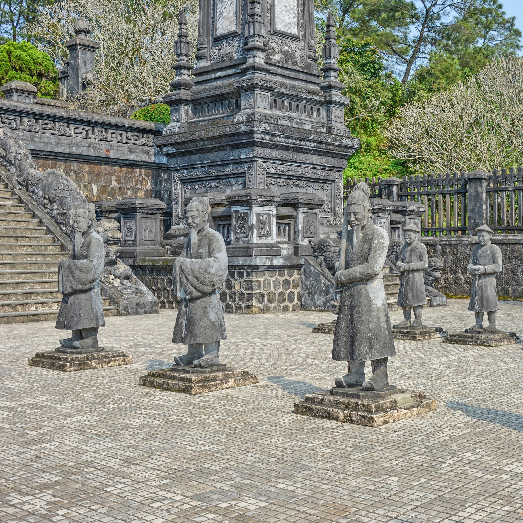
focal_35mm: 81
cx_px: 385
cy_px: 261
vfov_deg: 21.4
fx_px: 1385
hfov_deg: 21.2
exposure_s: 1/200
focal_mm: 42
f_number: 9
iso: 200
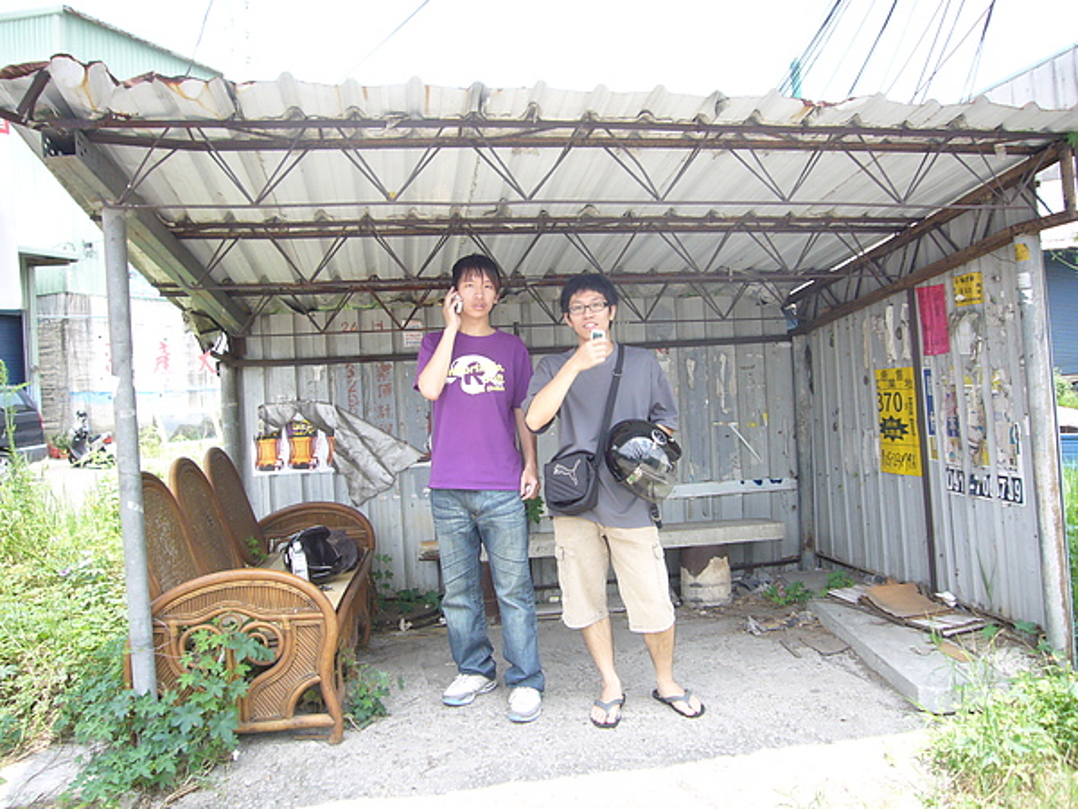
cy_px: 404
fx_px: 872
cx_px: 539
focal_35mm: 28
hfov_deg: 63.4
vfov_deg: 49.7
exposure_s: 1/160
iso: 80
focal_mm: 4.6
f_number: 2.8
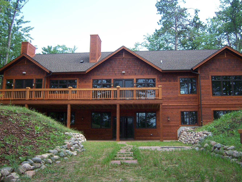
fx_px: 231
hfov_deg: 55.3
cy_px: 91
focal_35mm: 33
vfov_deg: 43.0
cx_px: 121
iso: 80
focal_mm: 5.5
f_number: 3.4
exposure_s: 1/250
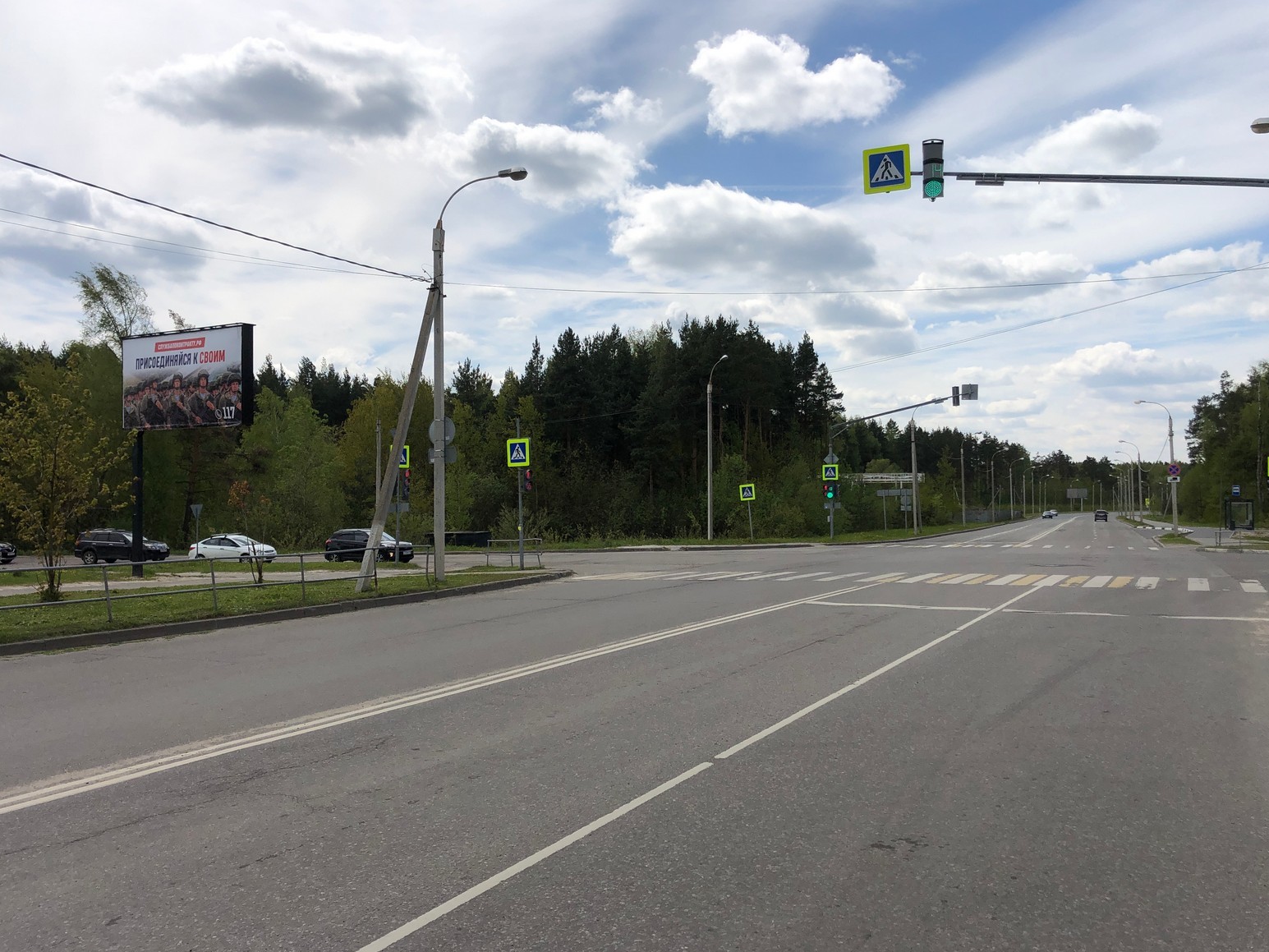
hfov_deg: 61.6
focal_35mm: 29
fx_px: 1063
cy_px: 479
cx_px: 618
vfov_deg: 48.2
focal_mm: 3.99
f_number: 1.8
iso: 20
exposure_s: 1/4367
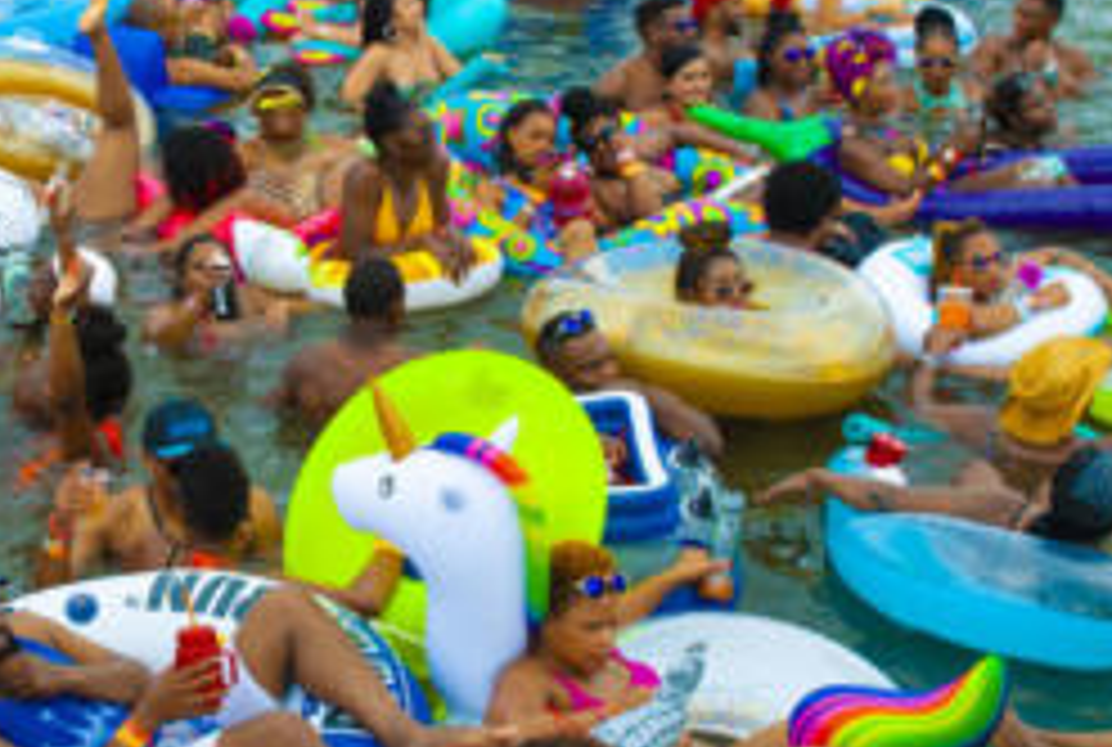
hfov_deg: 22.8
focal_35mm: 88
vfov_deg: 15.6
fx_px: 2725
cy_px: 358
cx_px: 275
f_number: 8
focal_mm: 29
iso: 100
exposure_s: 1/250
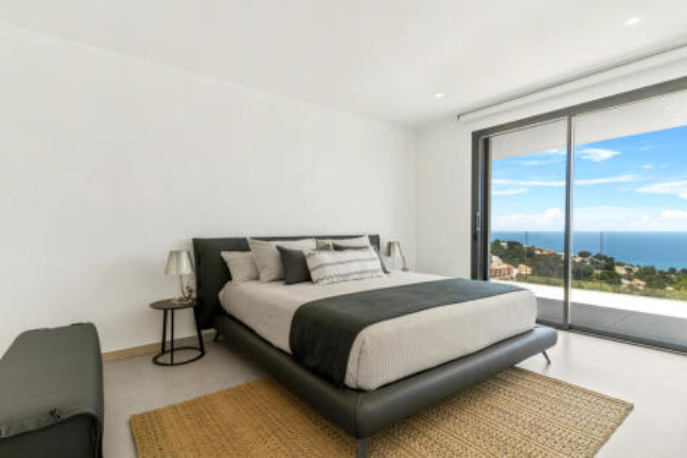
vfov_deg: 70.4
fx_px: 324
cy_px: 229
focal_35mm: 17
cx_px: 344
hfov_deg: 93.3
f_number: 11
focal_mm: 17
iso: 50
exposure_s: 1/25
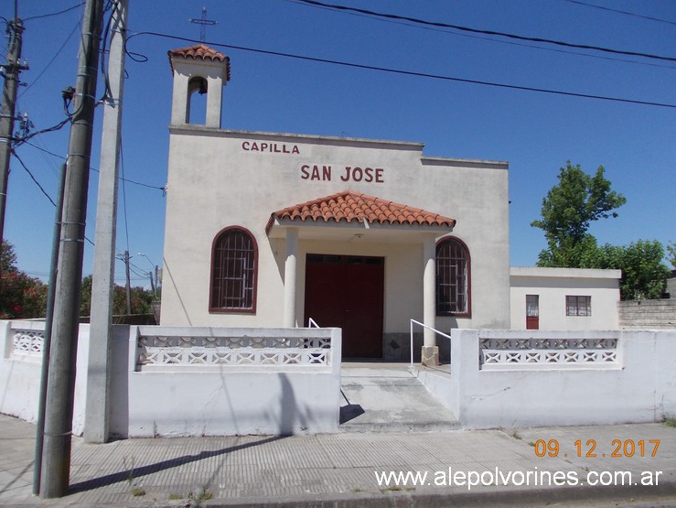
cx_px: 346
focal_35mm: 29
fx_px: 567
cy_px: 248
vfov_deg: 48.3
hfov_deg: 61.6
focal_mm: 4
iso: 80
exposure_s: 1/640
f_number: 5.4
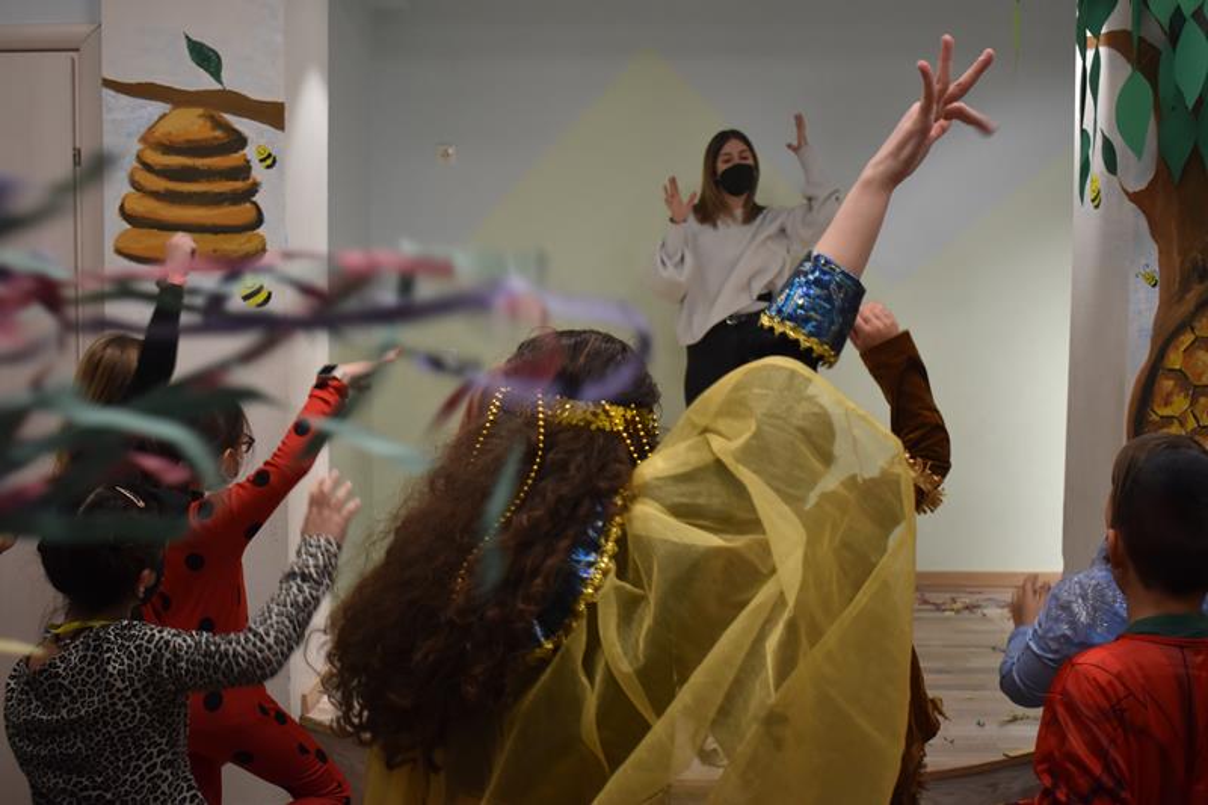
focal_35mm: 40
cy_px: 402
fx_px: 1359
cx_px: 604
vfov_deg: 33.0
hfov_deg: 47.9
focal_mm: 27
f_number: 4
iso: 800
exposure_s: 1/160
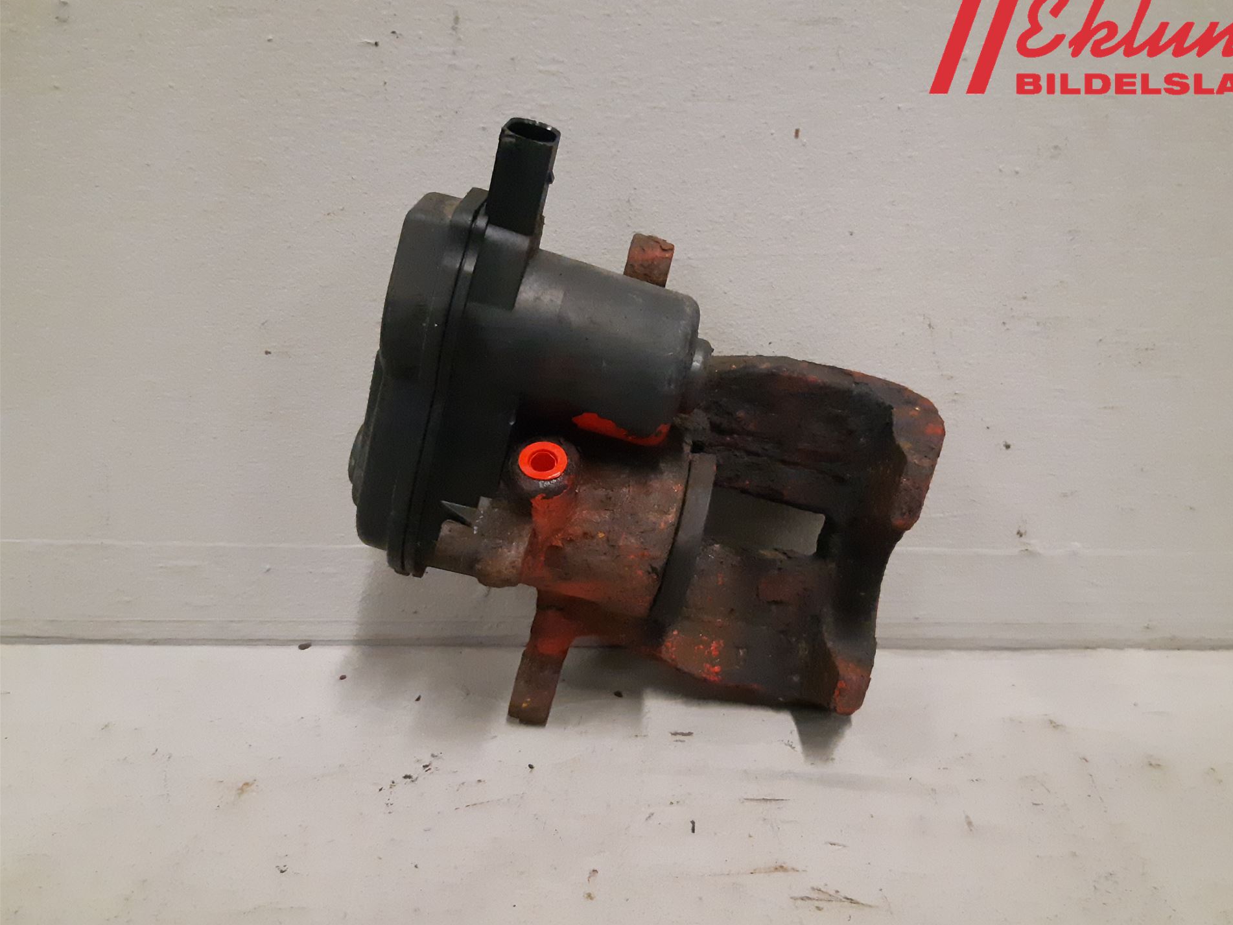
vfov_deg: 49.7
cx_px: 663
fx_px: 997
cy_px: 483
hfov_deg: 63.4
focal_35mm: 28
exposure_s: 1/197
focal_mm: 3.93
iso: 800
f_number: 1.7
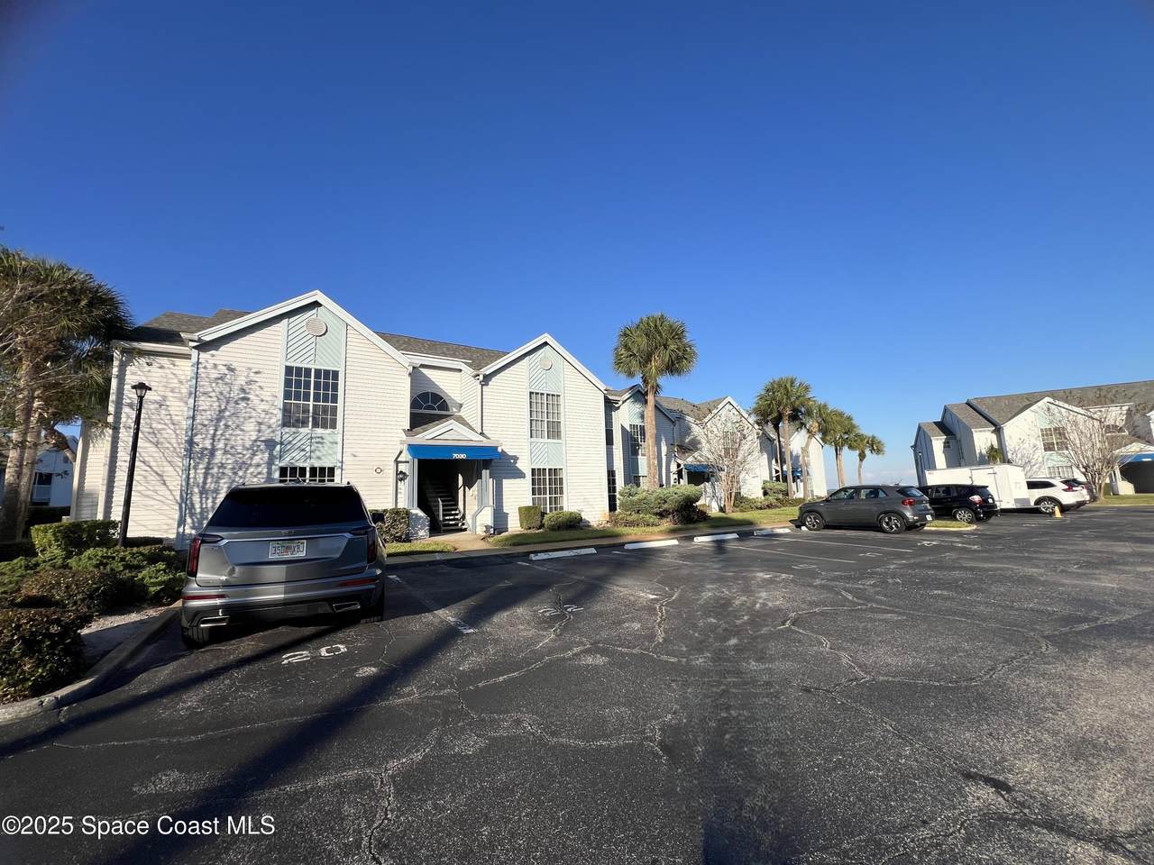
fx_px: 433
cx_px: 577
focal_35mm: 13
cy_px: 432
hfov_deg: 106.2
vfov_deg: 89.9
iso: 32
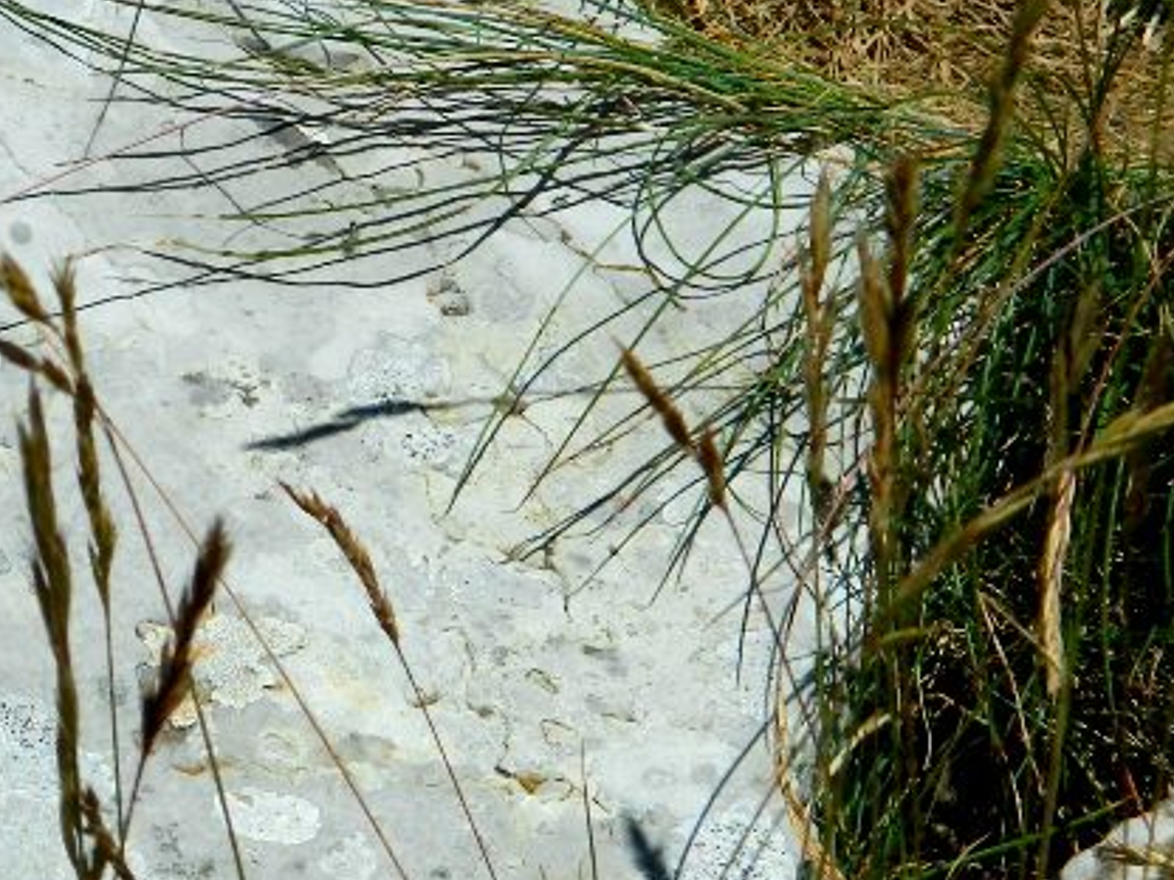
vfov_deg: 5.4
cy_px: 485
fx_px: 9327
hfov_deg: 7.1
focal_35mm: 275
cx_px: -265
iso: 80
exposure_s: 1/250
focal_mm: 18.6
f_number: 12.6
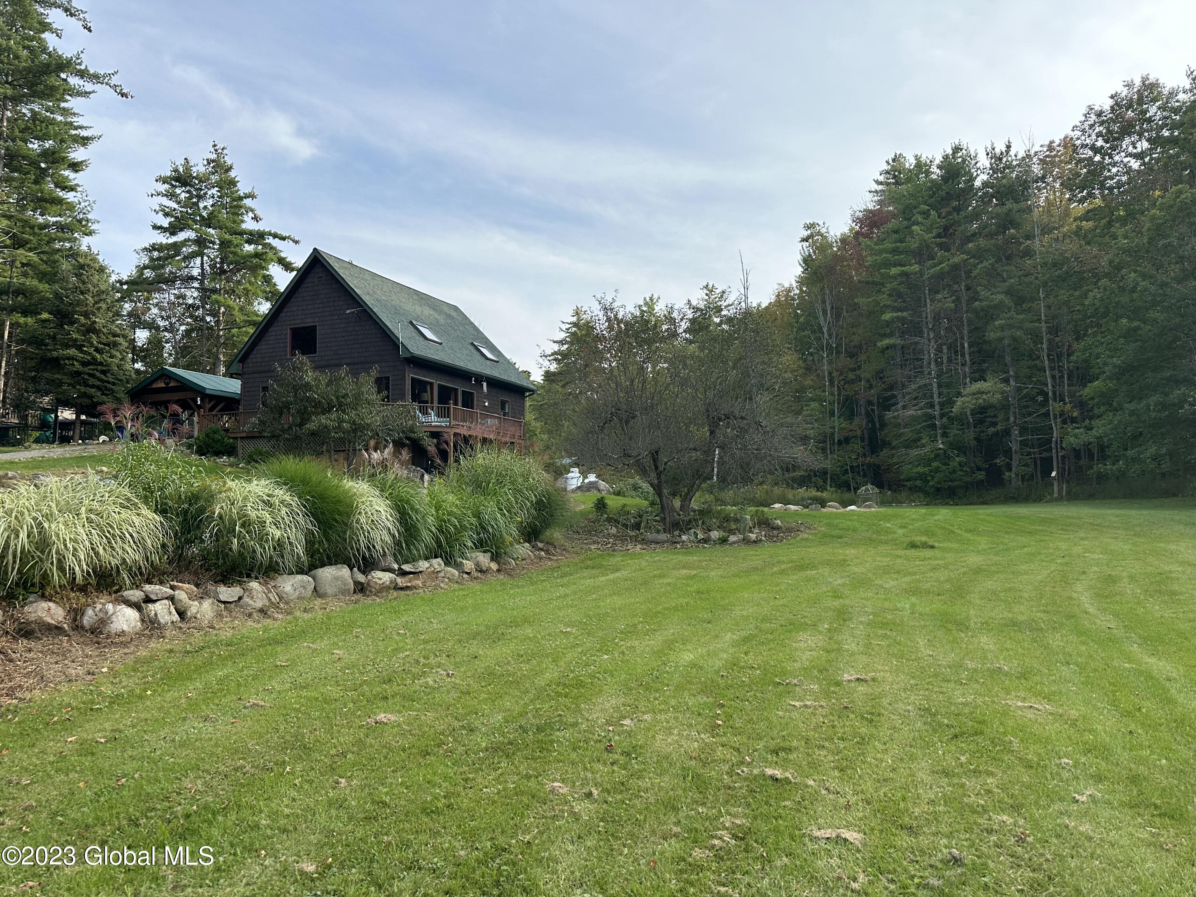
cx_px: 598
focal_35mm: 24
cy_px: 448
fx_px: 829
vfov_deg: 56.8
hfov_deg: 71.6
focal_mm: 6.86
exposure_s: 1/2070
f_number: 1.78
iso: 80
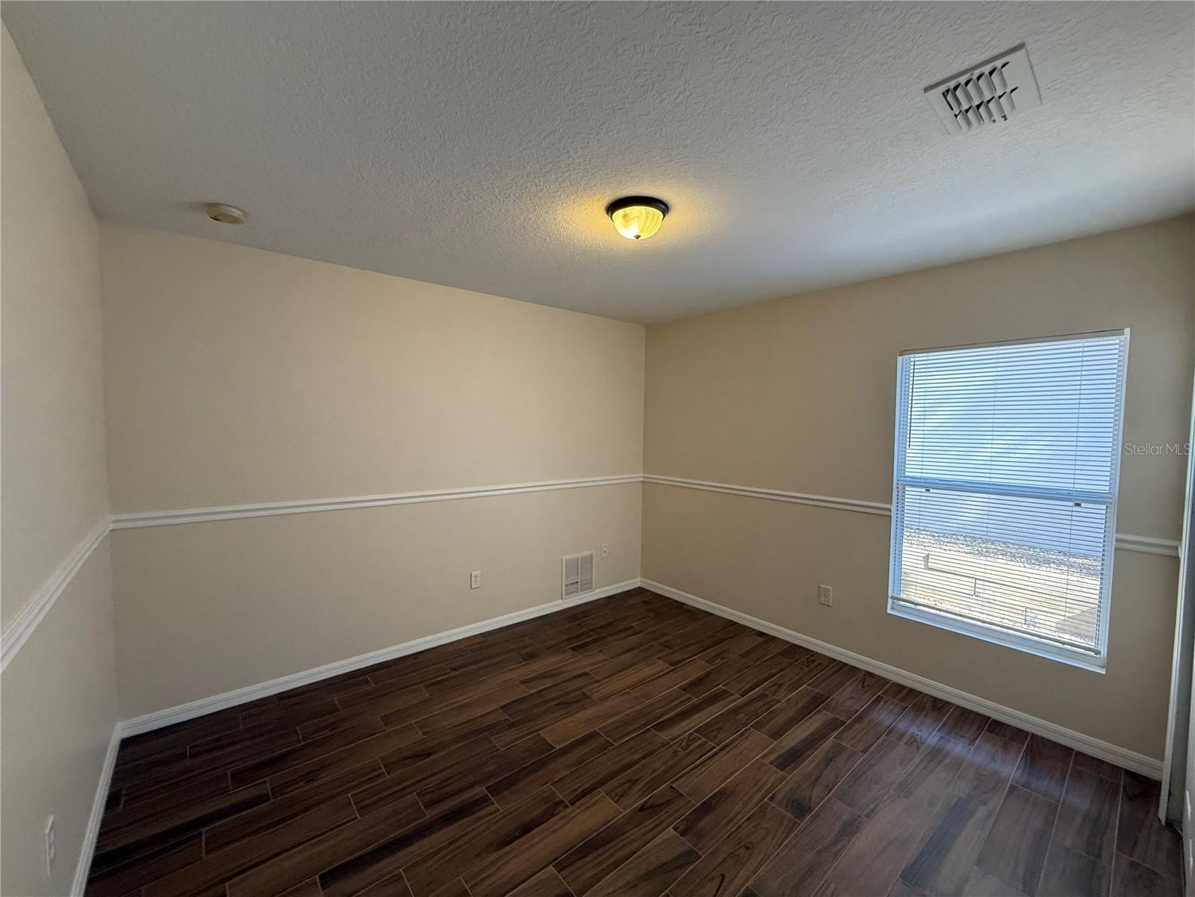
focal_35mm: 14
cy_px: 448
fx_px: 483
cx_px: 598
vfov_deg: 85.7
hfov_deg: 102.1
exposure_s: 1/120
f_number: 2.2
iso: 400
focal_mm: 2.22
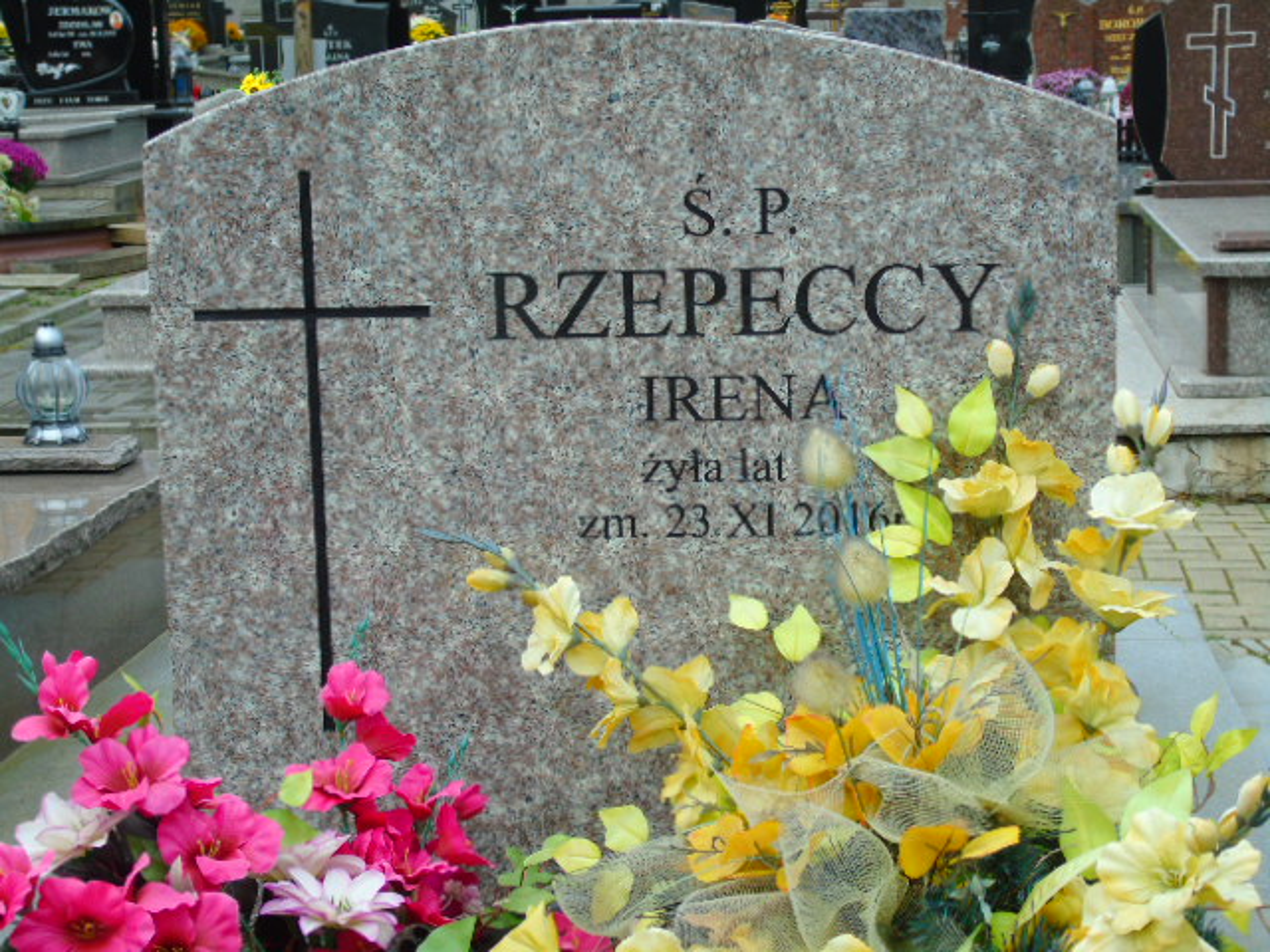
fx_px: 2605
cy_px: 476
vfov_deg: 20.7
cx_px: 635
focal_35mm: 71
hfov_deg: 27.4
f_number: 4.7
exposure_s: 1/80
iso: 80
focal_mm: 13
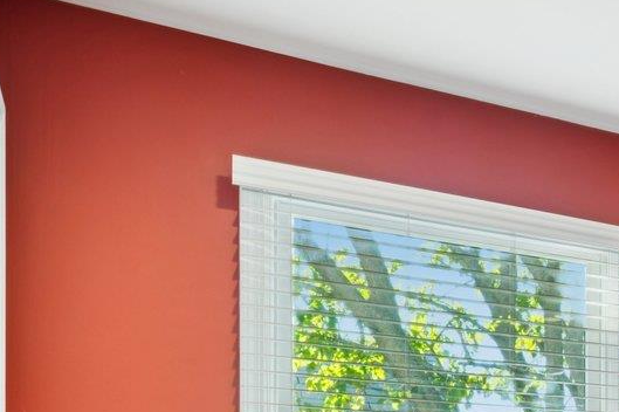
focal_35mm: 62
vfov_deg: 20.0
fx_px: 1065
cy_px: 544
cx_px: 1105
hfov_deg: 21.5
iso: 200
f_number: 8
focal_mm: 16
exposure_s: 1/4
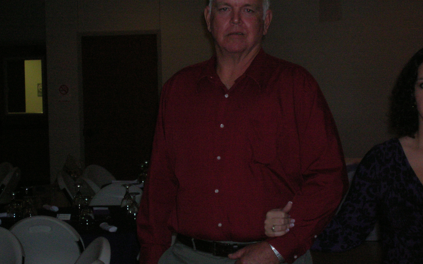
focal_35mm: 109
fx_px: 1256
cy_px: 129
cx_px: 210
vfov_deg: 12.0
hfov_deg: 19.1
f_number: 4.9
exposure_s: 1/60.1
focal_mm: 17.1
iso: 200
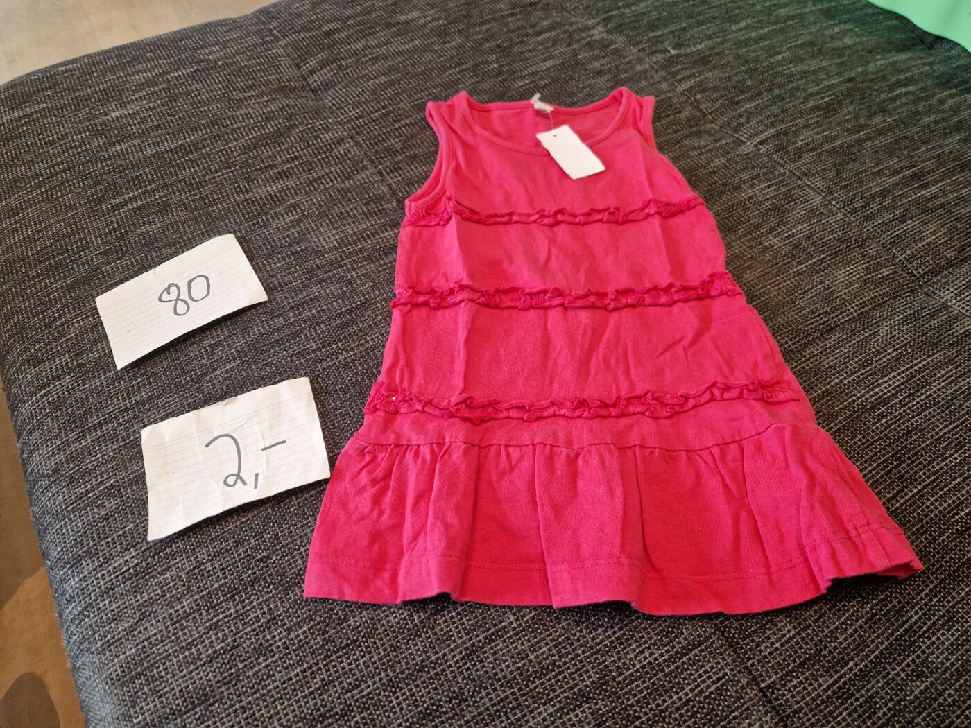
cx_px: 486
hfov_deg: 73.9
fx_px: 645
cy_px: 364
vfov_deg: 58.9
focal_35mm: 23
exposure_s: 1/100
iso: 100
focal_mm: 5.4
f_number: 1.8
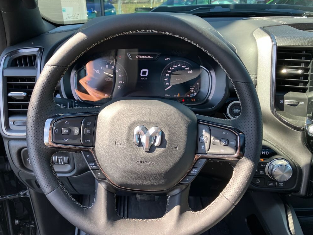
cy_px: 117
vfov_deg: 48.2
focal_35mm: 29
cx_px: 161
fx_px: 262
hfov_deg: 61.6
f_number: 1.8
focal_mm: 3.99
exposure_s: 1/122
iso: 32
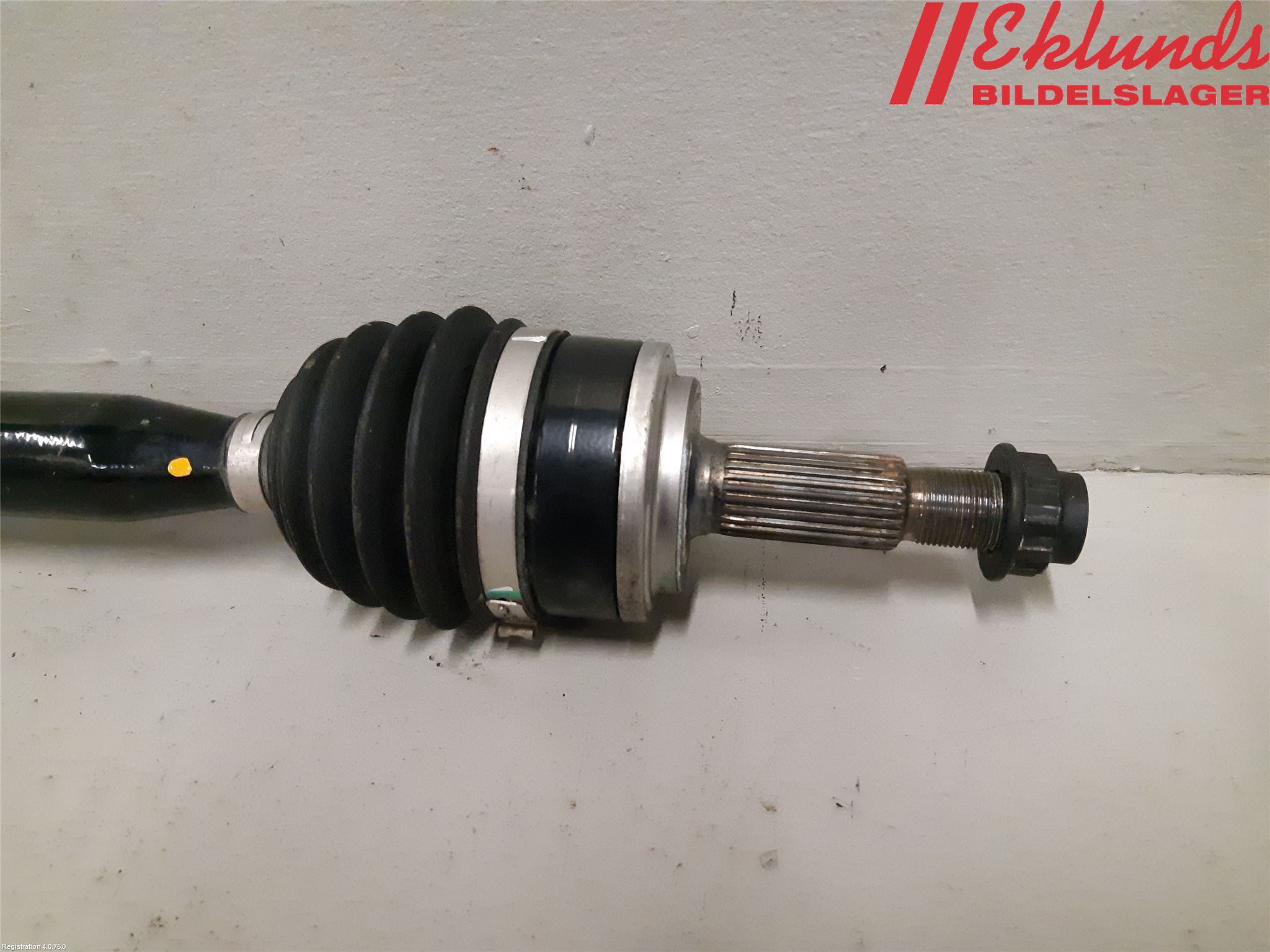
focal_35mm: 26
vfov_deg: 53.1
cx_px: 635
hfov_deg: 67.3
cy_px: 476
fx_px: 954
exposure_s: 1/169
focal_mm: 3.93
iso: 800
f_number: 1.7
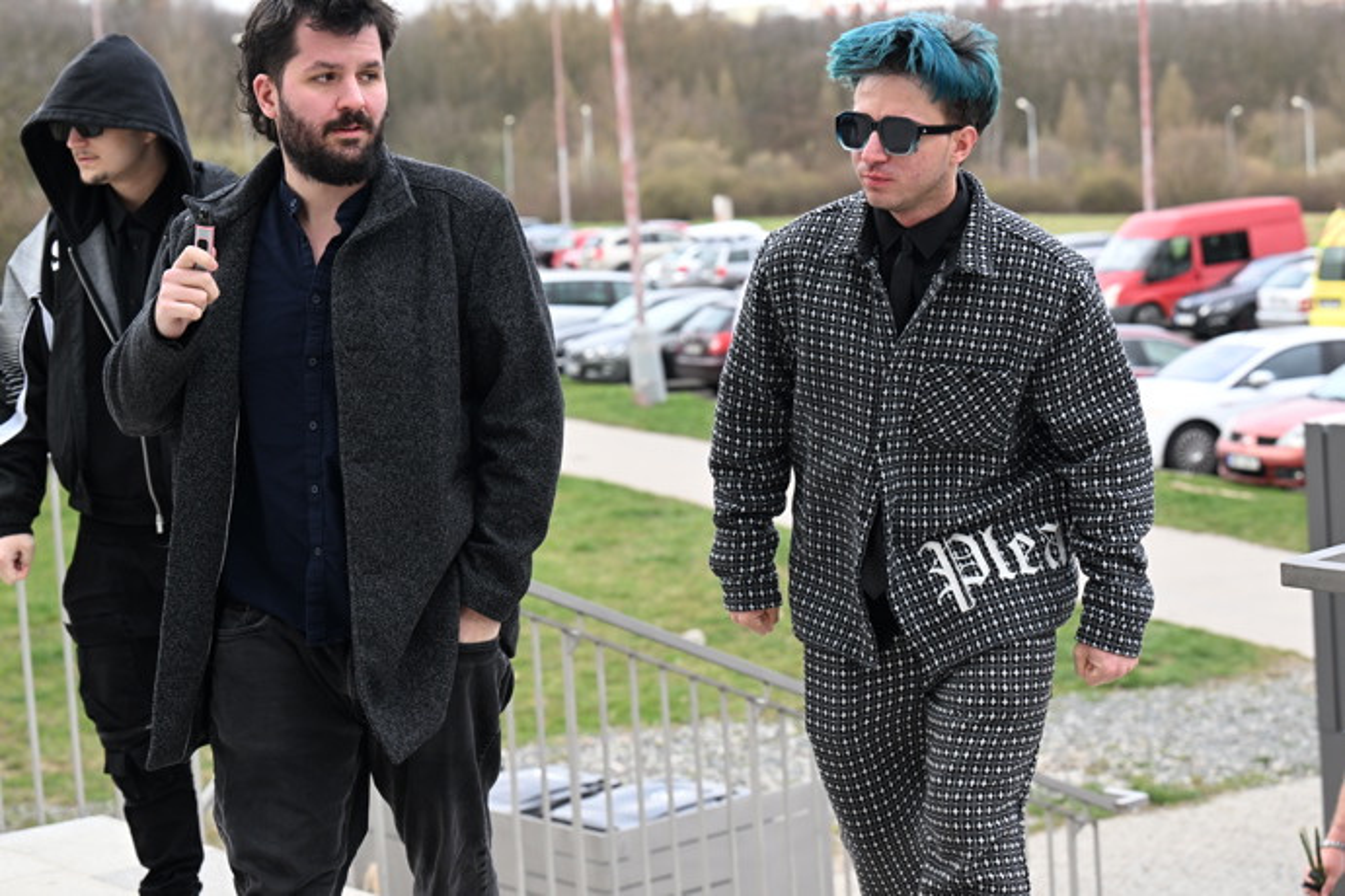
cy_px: 448
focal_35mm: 77
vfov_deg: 17.7
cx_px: 672
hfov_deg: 26.3
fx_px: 2877
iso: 800
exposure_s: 1/800
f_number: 5
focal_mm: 77
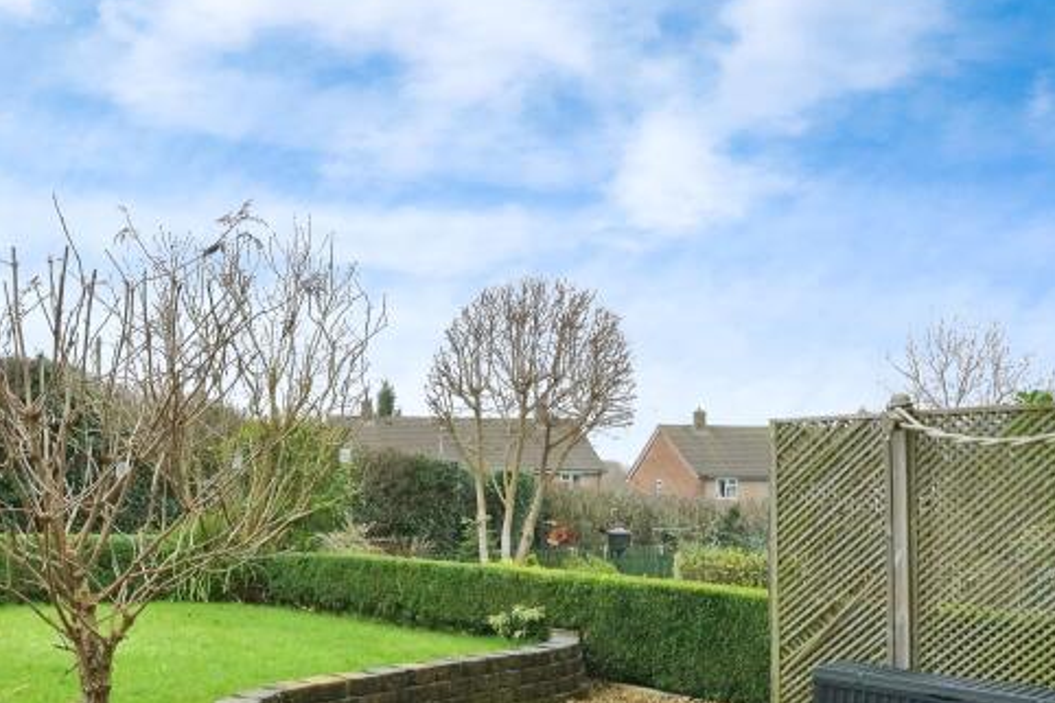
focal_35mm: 34
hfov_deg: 52.9
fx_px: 996
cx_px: 241
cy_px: 509
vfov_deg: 38.1
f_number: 7.1
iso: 2000
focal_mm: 16
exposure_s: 1/640
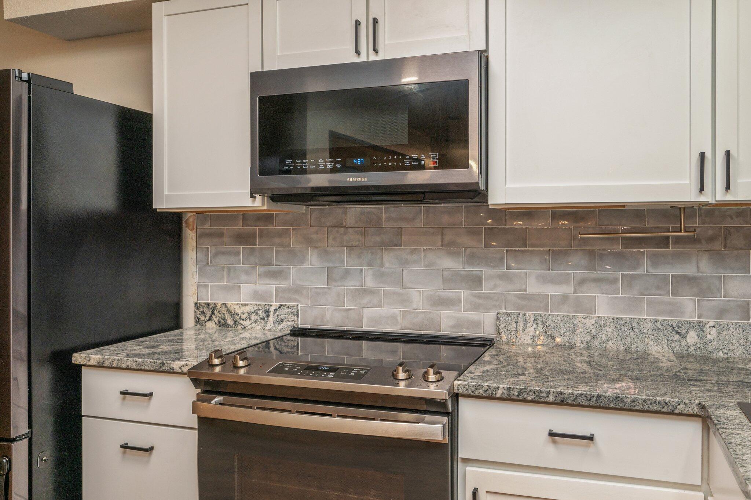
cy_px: 250
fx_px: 625
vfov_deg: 43.5
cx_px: 376
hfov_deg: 62.0
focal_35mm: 30
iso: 500
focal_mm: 30
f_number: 9
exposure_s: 1/30
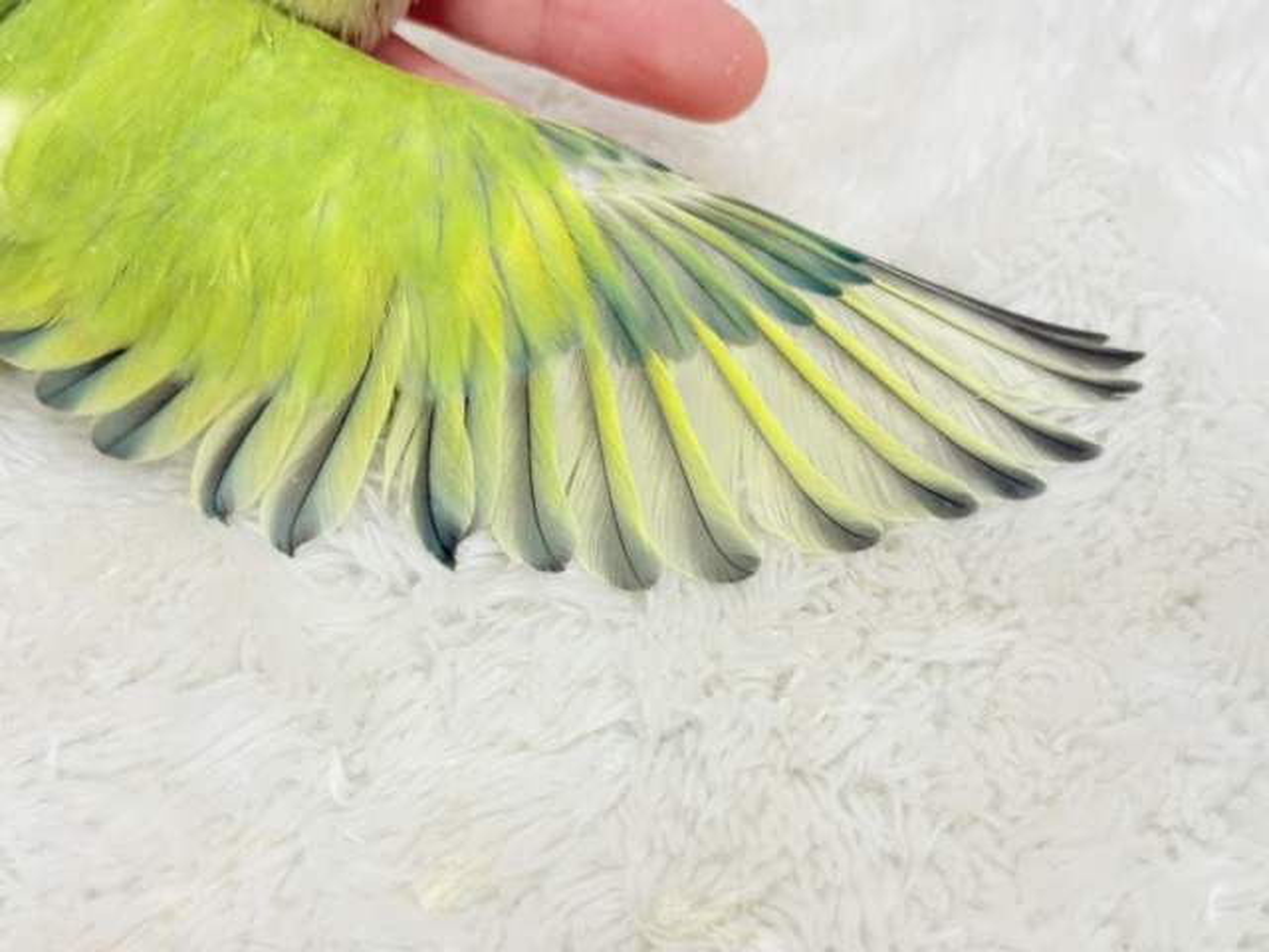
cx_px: 634
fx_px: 1906
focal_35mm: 52
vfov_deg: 28.0
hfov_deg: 36.8
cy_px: 476
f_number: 1.6
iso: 64
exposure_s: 1/100
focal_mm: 5.96
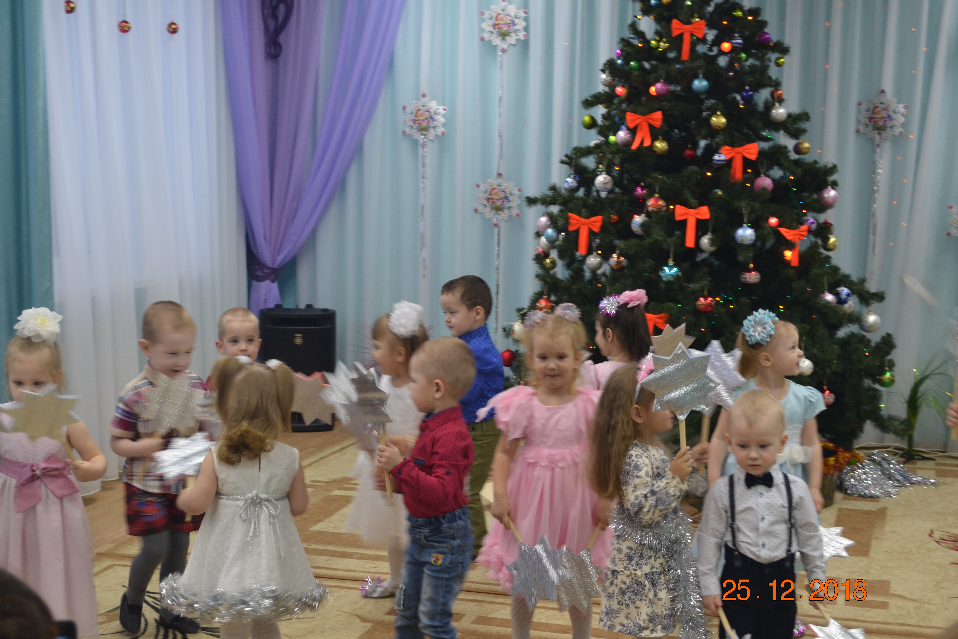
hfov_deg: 35.1
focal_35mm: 57
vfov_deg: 23.8
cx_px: 479
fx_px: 1517
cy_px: 320
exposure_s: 1/25
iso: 400
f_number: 5
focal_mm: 38
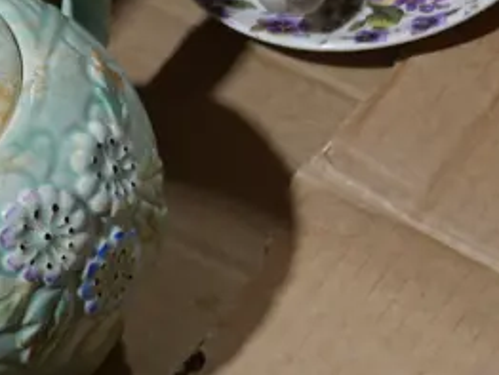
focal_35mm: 133
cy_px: 286
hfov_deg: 14.2
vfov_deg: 11.1
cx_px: 648
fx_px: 1919
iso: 200
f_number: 4
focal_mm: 17
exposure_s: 1/80
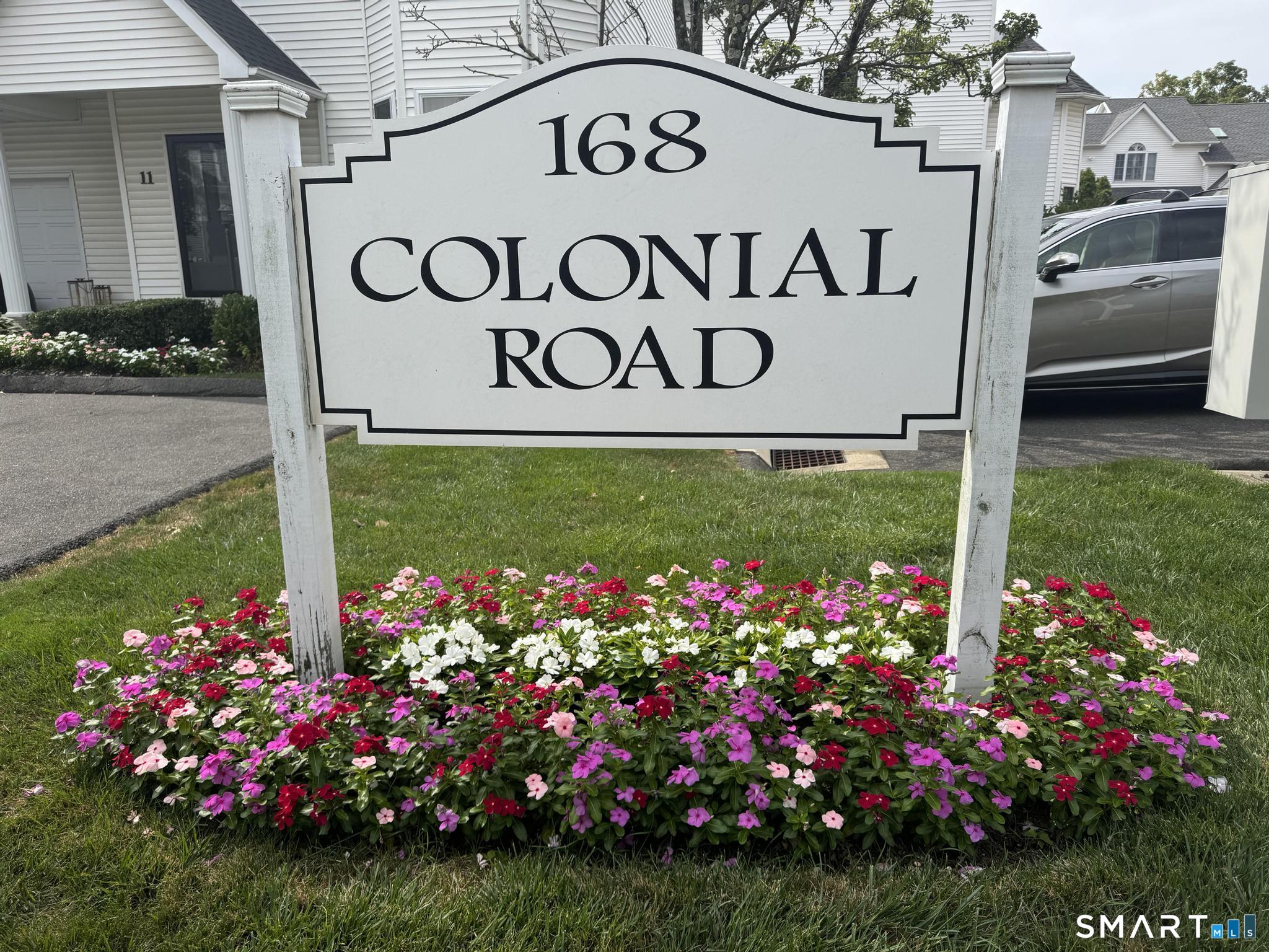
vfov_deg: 56.8
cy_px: 476
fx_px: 880
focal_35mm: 24
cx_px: 634
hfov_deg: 71.6
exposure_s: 1/3096
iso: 80
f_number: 1.78
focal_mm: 6.76
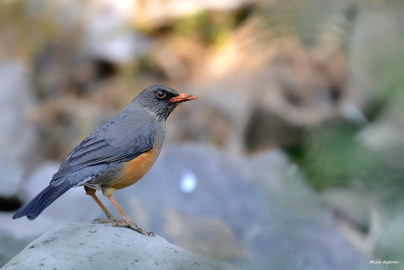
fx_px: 2807
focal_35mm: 250
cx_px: 202
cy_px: 135
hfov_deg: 8.2
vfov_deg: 5.5
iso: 1250
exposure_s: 1/1250
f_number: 2.8
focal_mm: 250
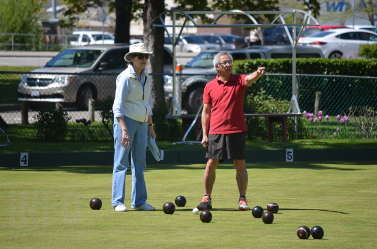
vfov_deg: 4.6
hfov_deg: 6.9
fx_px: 3133
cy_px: 124
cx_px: 188
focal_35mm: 300
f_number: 5.6
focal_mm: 200
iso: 400
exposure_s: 1/1250
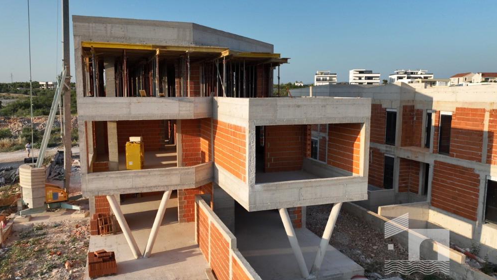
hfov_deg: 69.9
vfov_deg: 42.9
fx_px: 356
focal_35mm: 27
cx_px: 247
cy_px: 144
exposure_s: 1/1250
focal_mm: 12.29
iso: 100
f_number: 2.8
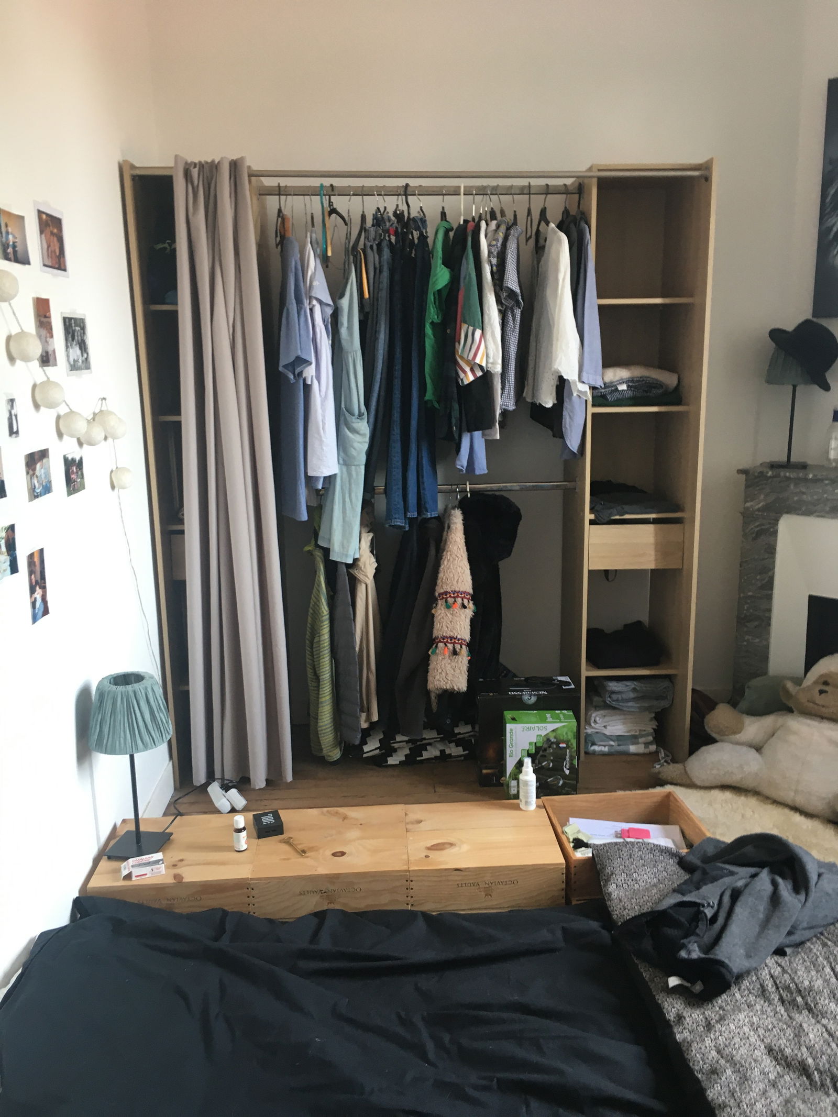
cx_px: 419
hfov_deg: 48.2
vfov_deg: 61.7
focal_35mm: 29
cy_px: 558
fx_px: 936
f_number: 2.2
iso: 80
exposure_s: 1/33
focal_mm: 4.15
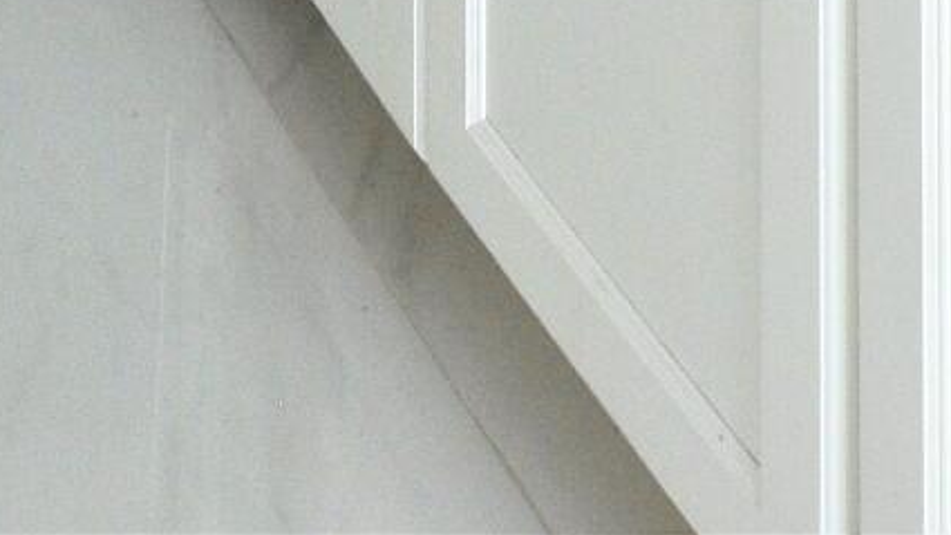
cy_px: -1697
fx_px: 2799
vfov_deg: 7.3
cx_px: 441
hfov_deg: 19.3
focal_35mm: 111
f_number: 8
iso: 400
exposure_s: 1/250
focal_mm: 10
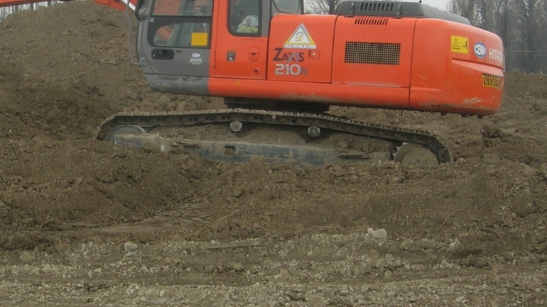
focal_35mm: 86
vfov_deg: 14.1
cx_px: 175
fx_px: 1247
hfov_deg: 24.6
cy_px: 159
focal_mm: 7.8
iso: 64
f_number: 4.8
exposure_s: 1/207
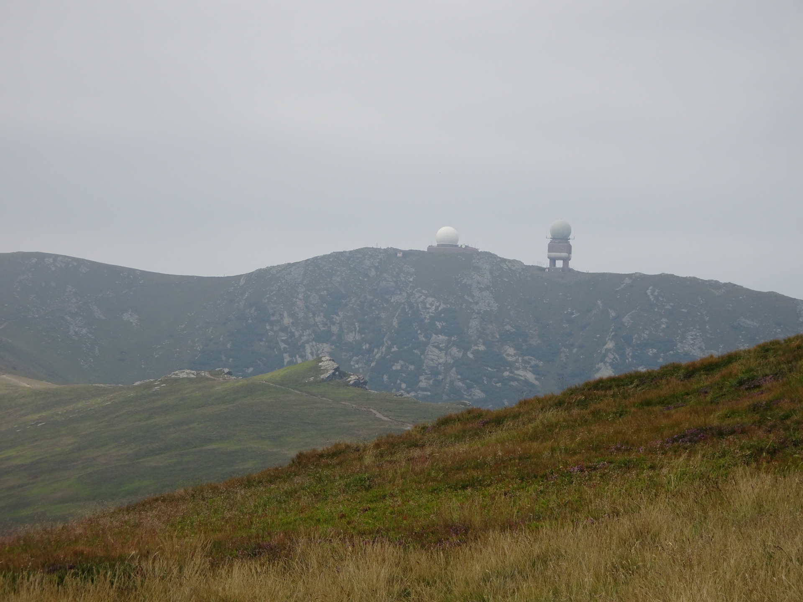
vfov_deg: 12.0
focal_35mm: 123
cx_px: 402
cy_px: 301
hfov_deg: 16.0
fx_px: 2853
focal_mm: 20.96
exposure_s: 1/500
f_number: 5.6
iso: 80
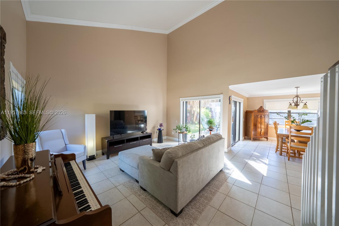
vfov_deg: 90.0
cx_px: 170
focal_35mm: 12
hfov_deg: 112.6
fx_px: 113
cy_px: 113
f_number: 5.6
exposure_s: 1/400
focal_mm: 12
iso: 800
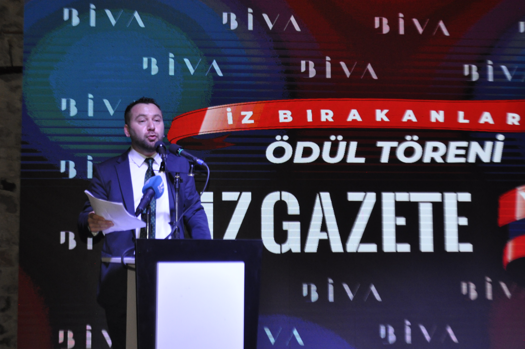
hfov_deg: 36.9
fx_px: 787
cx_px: 262
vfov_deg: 25.0
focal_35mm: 54
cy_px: 174
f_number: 5.6
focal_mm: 36
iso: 1250
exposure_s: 1/200
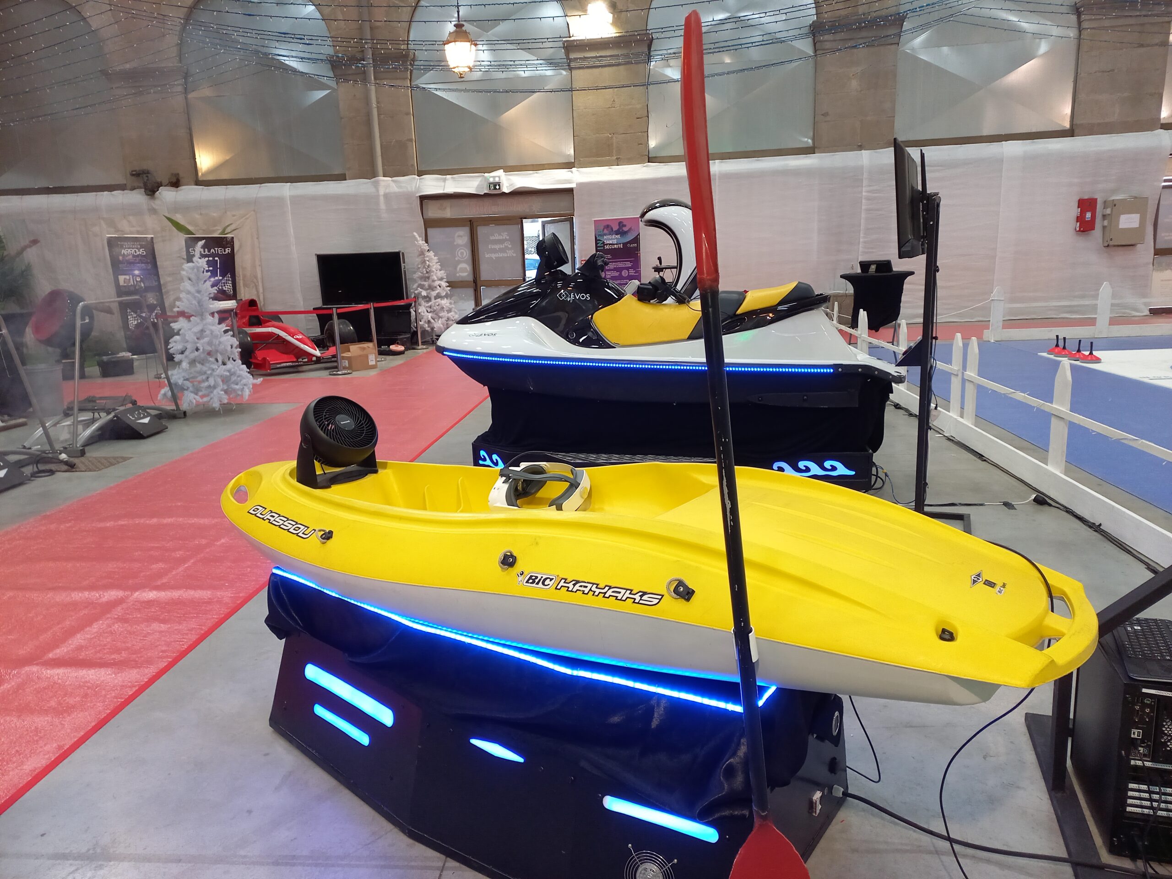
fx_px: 846
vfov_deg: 54.9
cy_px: 440
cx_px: 586
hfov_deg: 69.4
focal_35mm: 25
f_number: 1.8
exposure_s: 1/50
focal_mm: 4.65
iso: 160
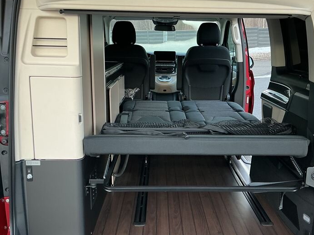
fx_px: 390
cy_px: 131
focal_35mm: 43
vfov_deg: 33.6
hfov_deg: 43.8
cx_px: 174
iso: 64
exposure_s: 1/60
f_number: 1.8
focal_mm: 3
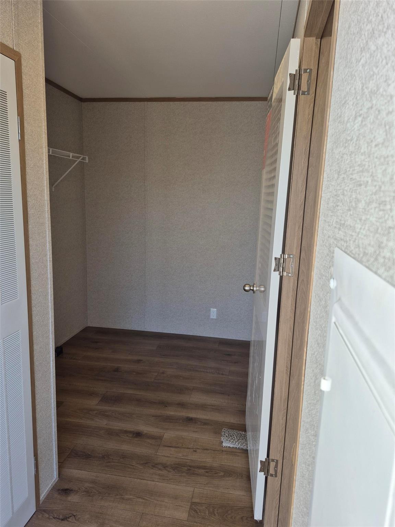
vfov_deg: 73.9
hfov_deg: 58.9
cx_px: 198
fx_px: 350
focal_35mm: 23
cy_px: 264
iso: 32
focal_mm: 5.4
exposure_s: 1/120
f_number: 1.8
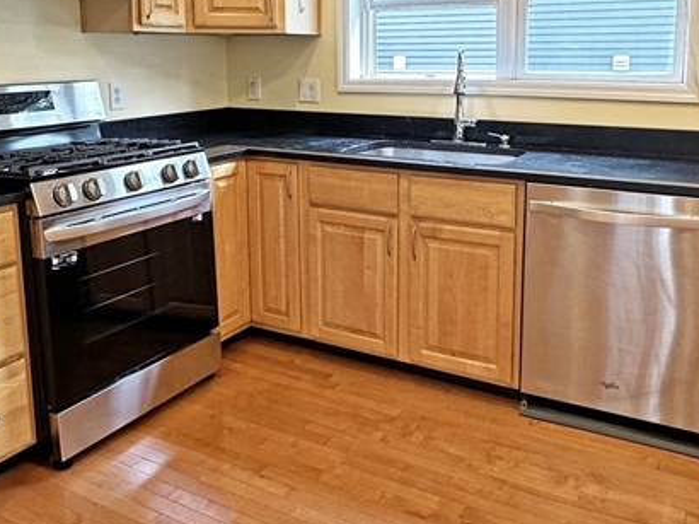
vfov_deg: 39.9
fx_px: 706
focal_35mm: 35
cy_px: 152
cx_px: 360
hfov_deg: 52.6
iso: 200
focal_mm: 2.22
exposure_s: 1/120
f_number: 2.2
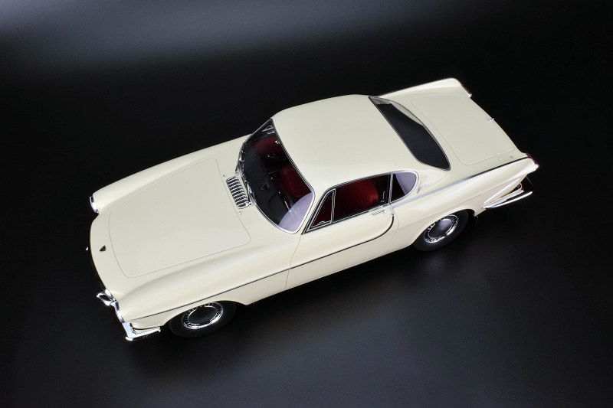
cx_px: 306
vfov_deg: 36.9
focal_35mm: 36
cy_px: 204
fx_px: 613
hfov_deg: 53.1
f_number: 25
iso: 800
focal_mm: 24
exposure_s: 1/25
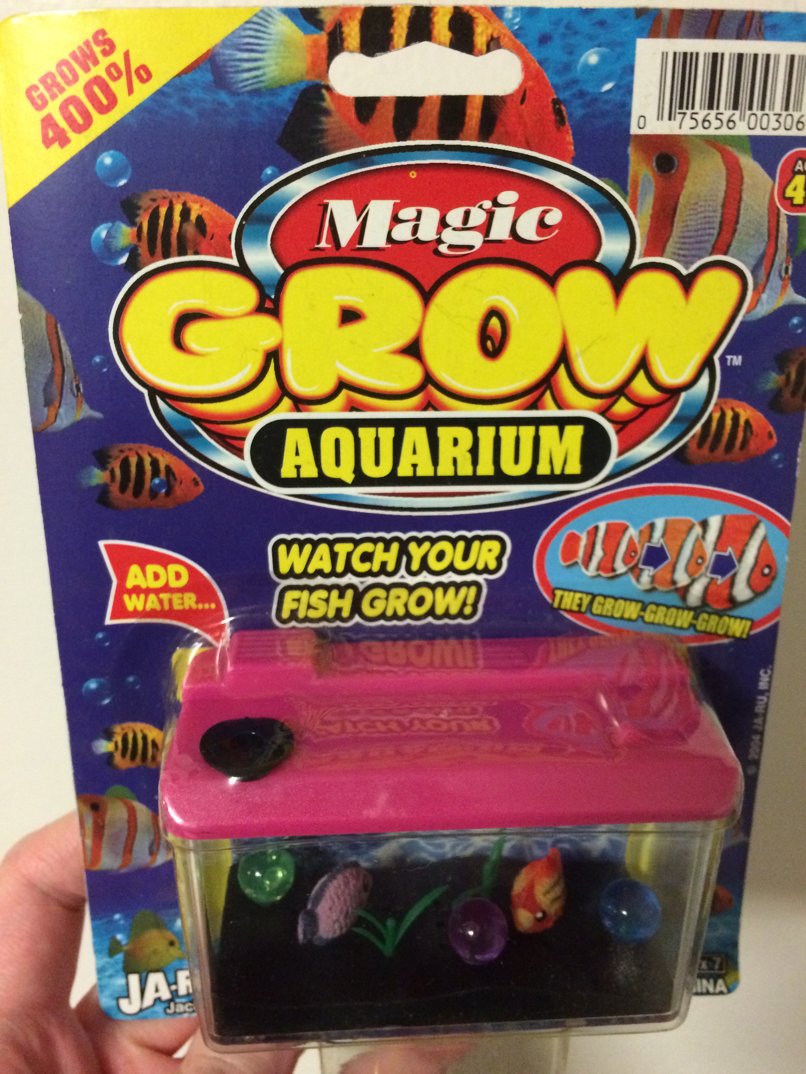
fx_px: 900
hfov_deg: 48.2
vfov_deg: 61.7
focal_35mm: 29
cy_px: 537
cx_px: 403
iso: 320
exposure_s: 1/15
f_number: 2.2
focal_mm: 4.15
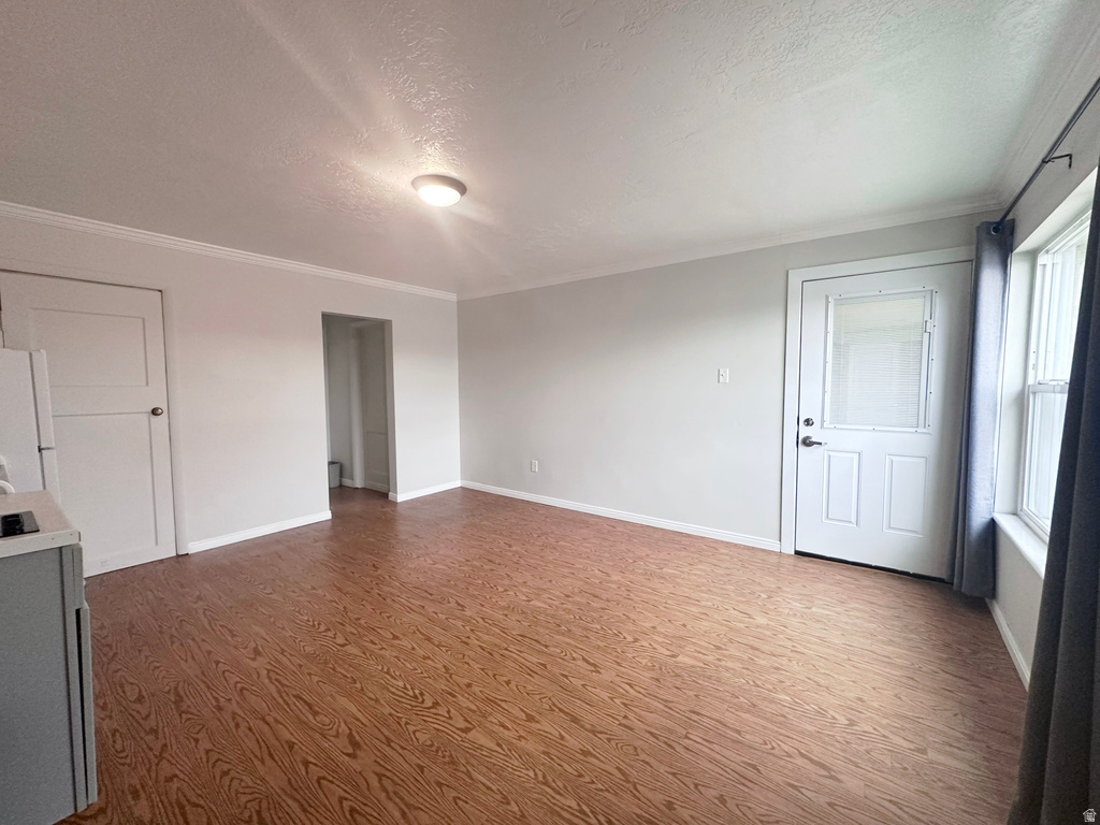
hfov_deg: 102.1
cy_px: 412
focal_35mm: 14
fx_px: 445
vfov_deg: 85.7
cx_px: 550
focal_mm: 2.22
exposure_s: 1/120
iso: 250
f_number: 2.2
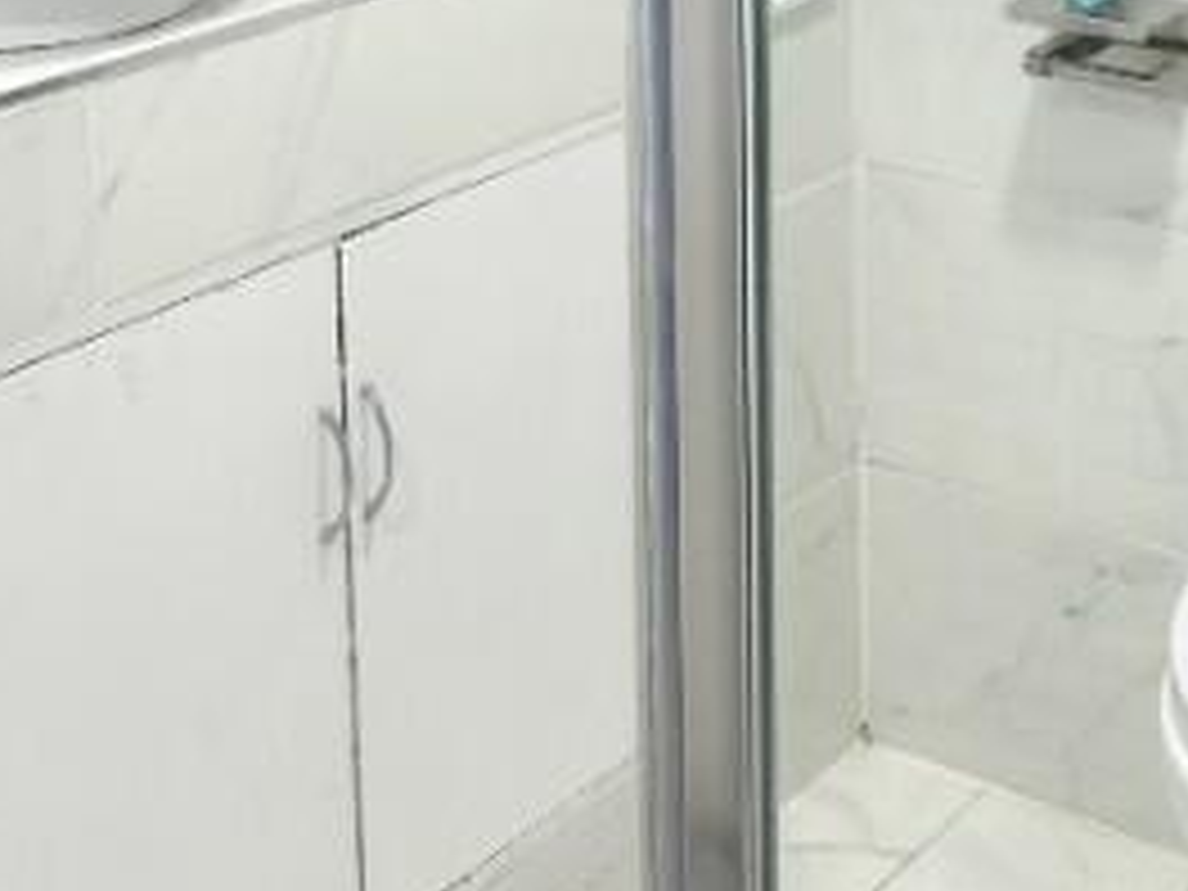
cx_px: 981
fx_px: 3192
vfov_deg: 15.2
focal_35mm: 93
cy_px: -243
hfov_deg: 20.8
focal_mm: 6.86
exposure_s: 1/50
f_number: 1.78
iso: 160
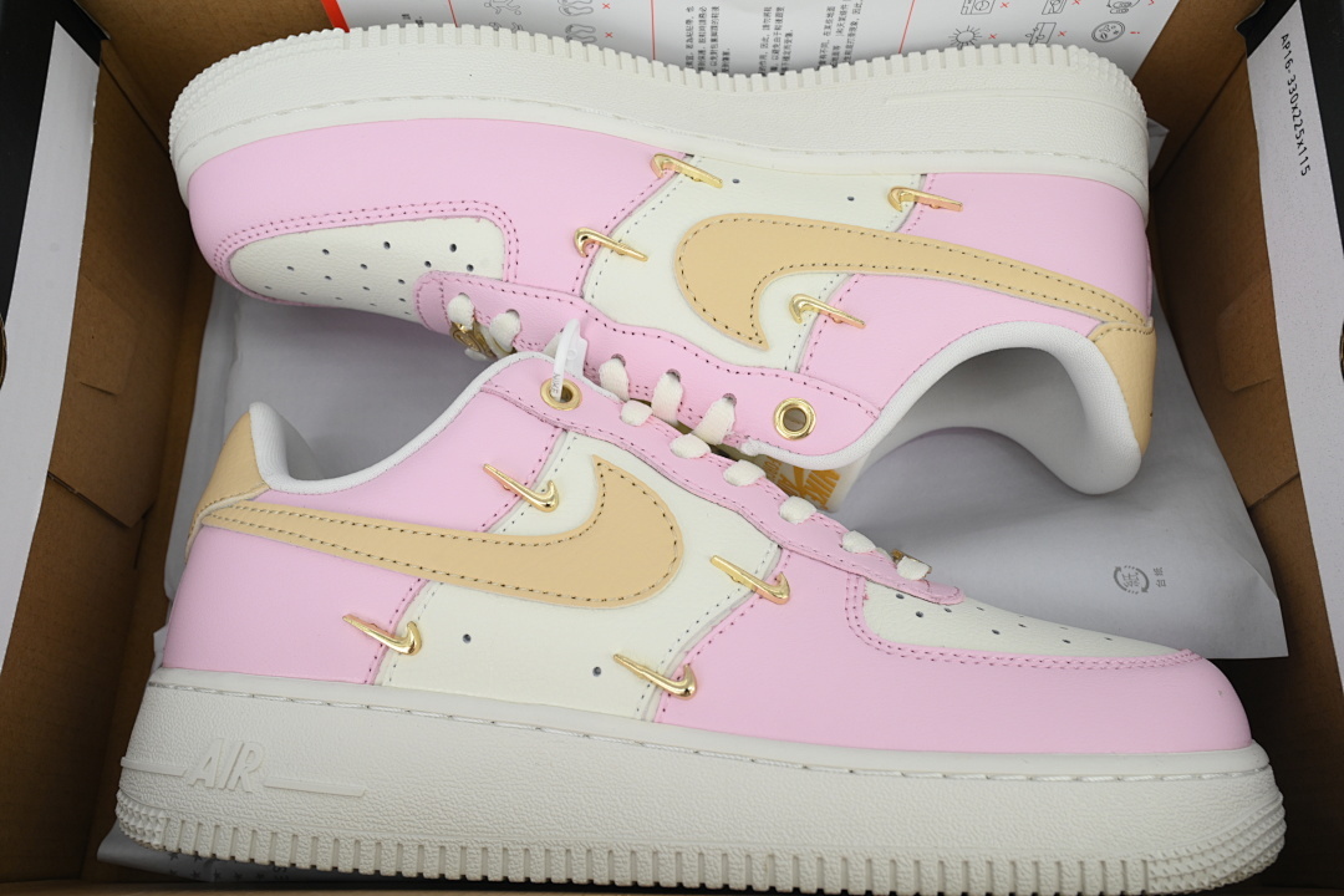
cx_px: 672
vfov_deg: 43.0
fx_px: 1139
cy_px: 448
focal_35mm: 30
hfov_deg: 61.1
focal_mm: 30.5
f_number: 11
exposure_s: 1/100
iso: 400
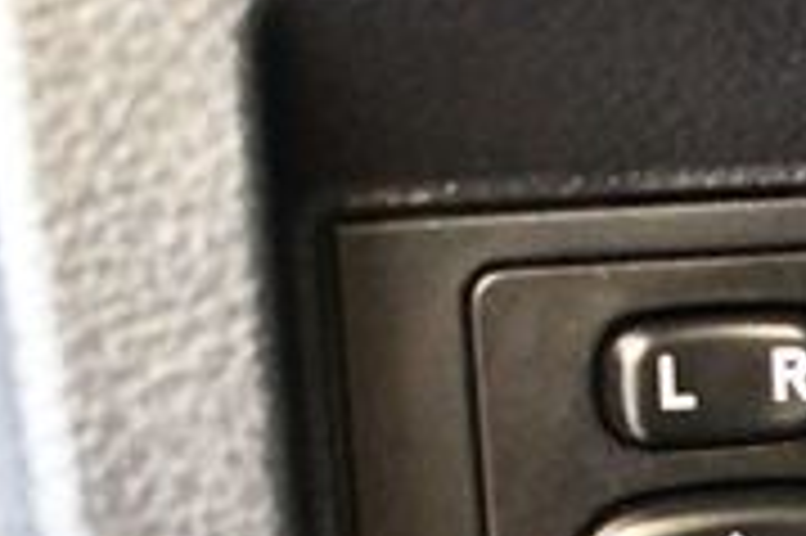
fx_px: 2885
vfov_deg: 10.3
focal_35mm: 129
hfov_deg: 14.9
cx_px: 1180
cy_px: 775
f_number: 3.5
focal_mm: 18
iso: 12800
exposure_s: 1/40
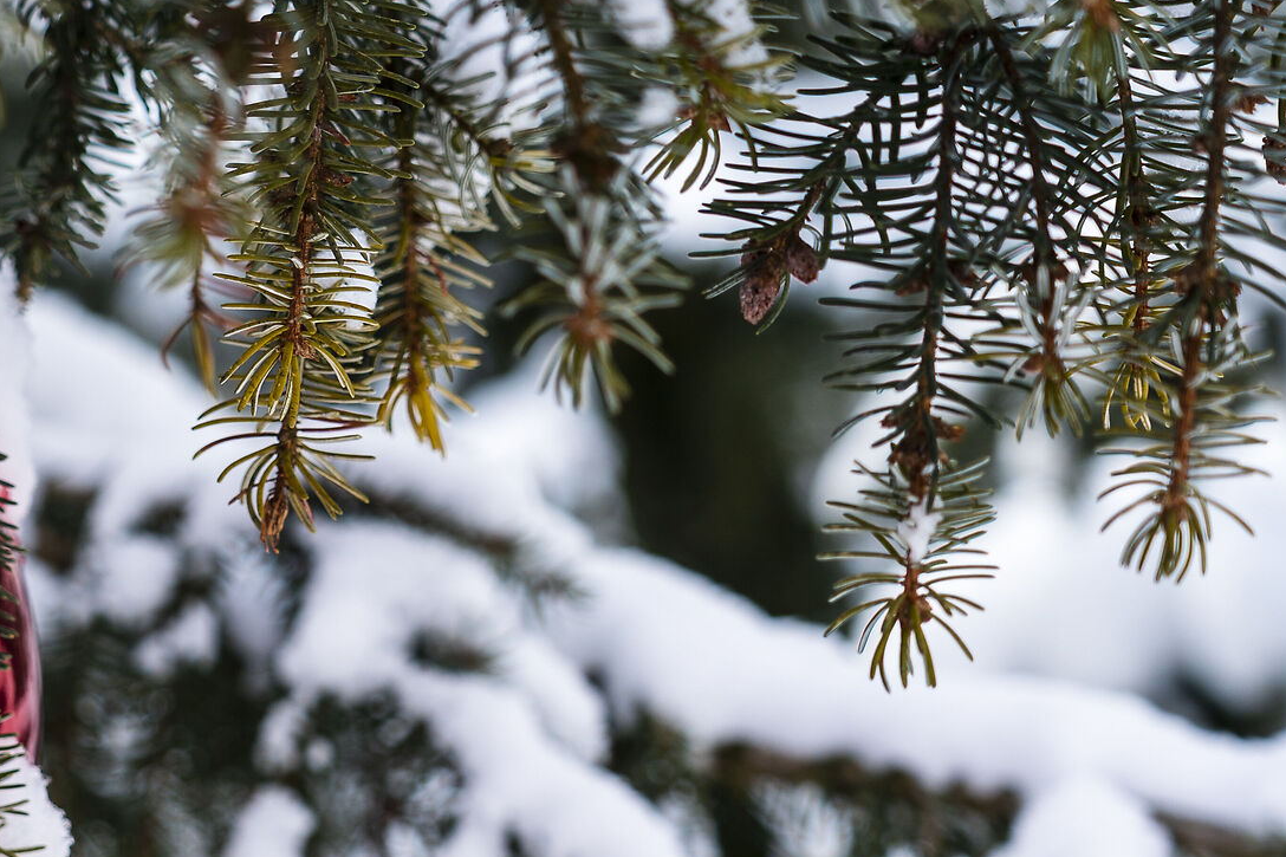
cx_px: 165
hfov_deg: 13.6
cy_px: 552
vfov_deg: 9.1
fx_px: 5357
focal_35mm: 150
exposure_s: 1/250
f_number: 4
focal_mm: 68
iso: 100
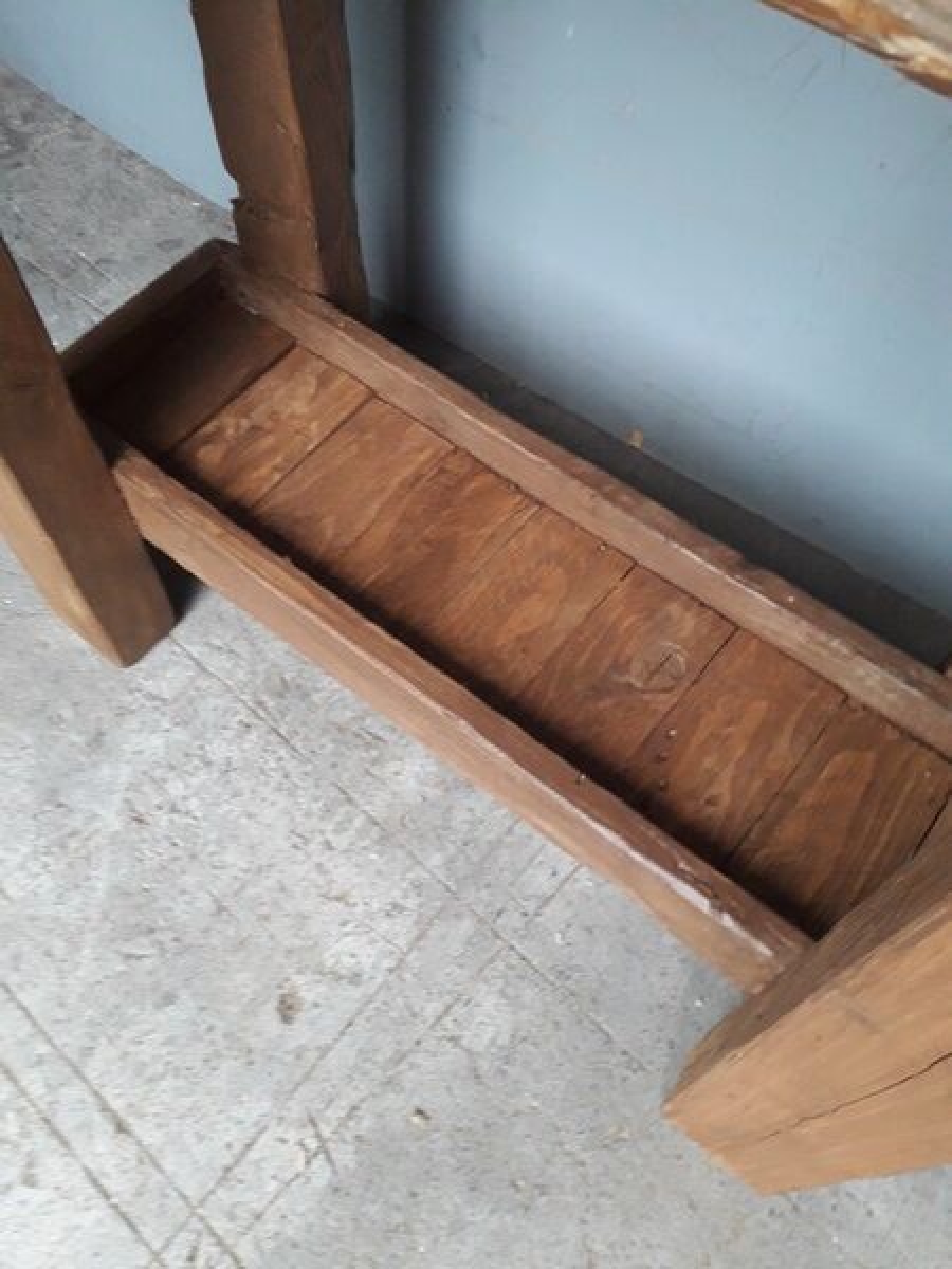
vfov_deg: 65.3
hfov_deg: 51.4
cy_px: 634
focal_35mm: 27
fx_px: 990
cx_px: 476
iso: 160
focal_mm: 3.6
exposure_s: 1/25
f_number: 1.9
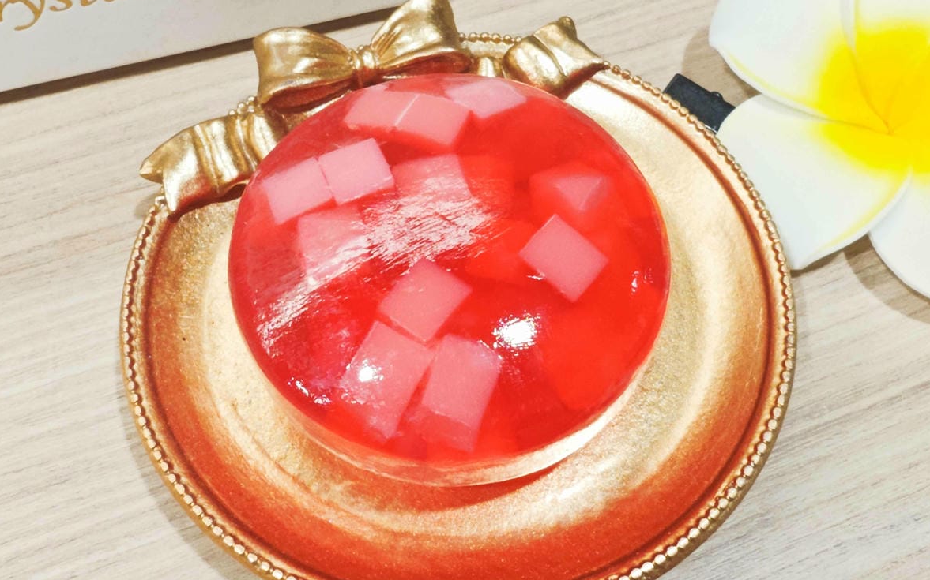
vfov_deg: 32.0
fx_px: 1014
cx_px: 458
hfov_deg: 49.3
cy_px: 267
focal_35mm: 40
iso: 160
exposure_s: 1/60
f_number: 1.8
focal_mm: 2.03
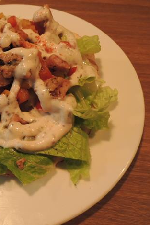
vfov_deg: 55.8
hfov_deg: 35.9
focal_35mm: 34
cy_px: 112
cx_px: 9
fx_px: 213
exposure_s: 1/8
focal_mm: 4.3
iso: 500
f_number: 2.8
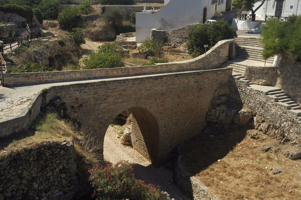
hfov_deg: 46.4
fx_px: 351
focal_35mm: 42
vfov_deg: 31.8
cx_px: 150
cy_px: 100
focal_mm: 42
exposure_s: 1/1000
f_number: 7.1
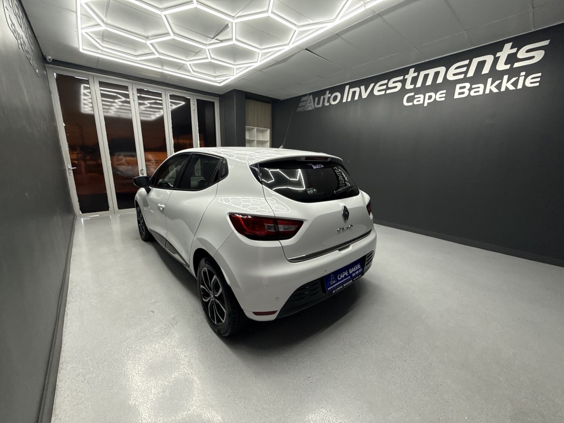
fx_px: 228
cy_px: 212
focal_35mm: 14
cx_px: 282
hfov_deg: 102.1
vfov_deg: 85.7
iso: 125
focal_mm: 2.22
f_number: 2.2
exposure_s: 1/100
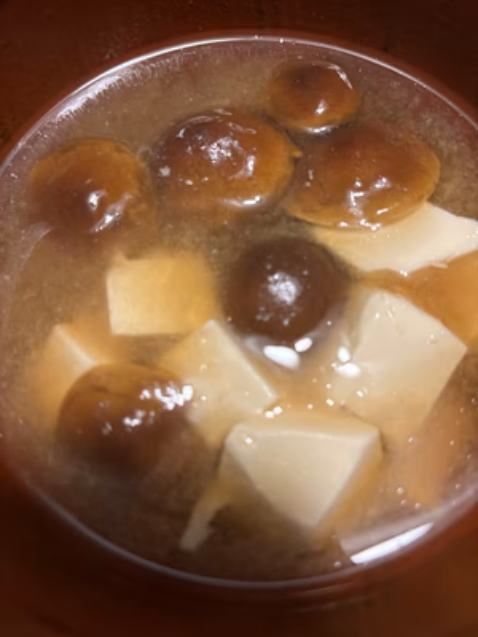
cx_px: 239
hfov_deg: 53.1
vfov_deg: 67.3
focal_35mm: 26
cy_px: 318
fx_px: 479
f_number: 1.6
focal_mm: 5.96
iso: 160
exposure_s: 1/50
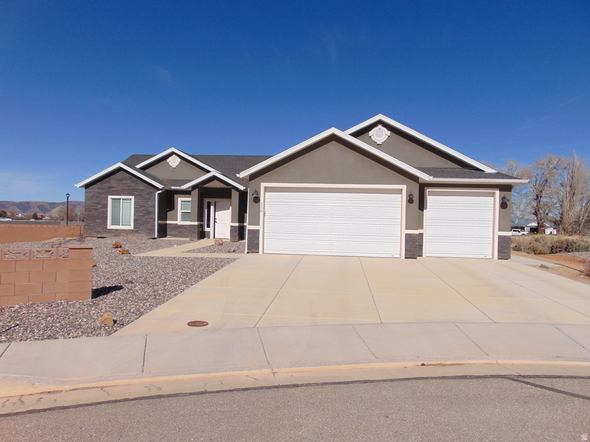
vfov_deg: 54.9
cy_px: 221
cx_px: 295
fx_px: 426
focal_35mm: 25
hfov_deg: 69.4
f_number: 7.7
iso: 80
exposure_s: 1/640
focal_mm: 4.5
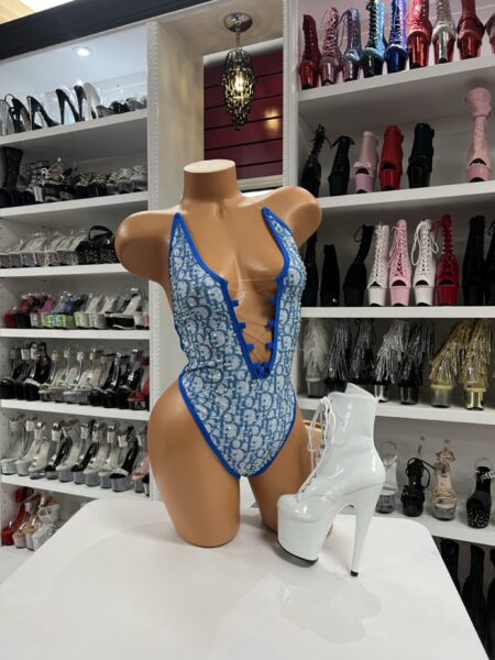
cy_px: 330
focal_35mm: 26
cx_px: 248
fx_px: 496
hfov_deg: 53.1
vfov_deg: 67.3
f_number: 1.5
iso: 100
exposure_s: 1/60
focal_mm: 5.7
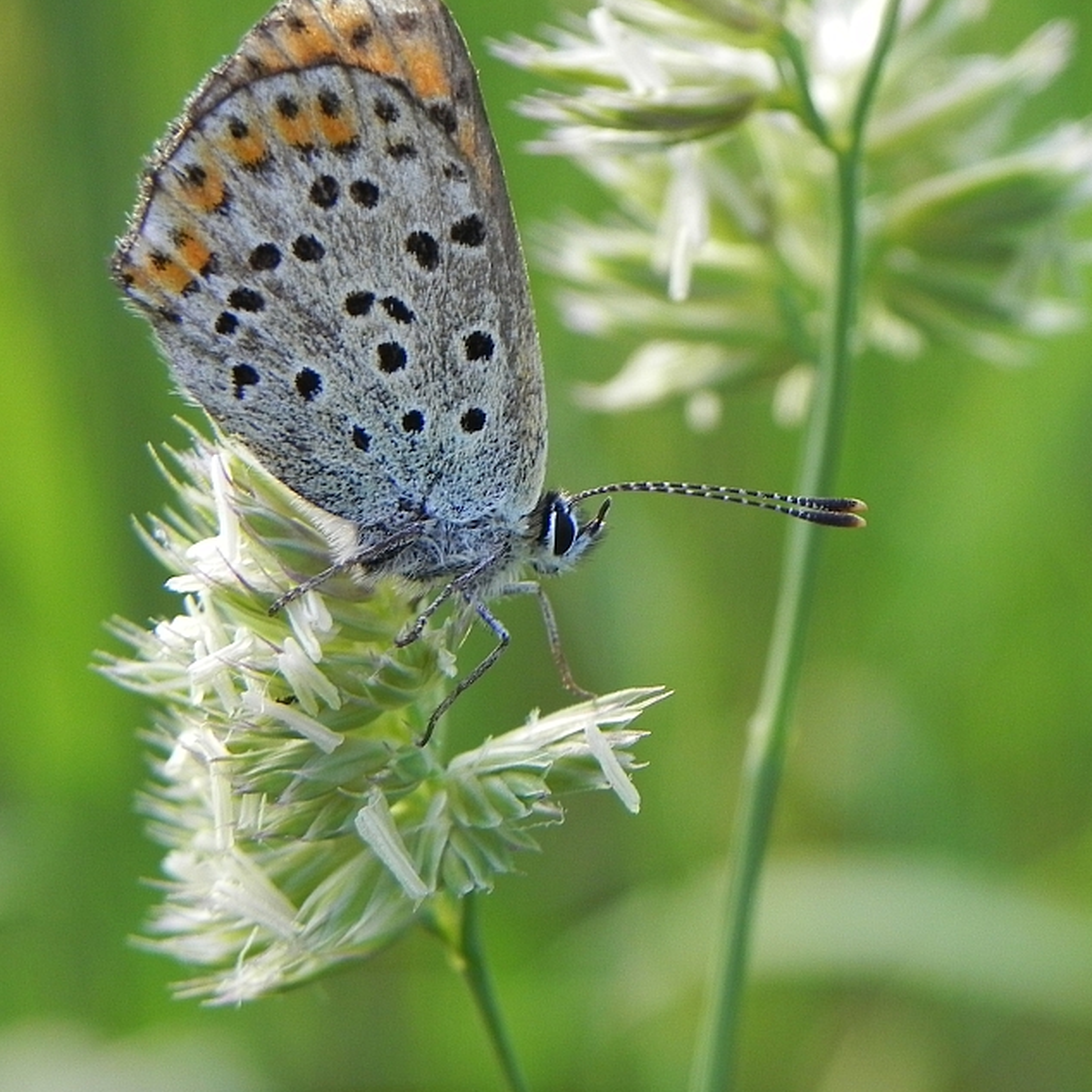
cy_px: 524
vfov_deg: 11.6
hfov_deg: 11.6
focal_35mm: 150
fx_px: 5354
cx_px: 768
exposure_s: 1/176
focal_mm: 18.8
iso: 160
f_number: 4
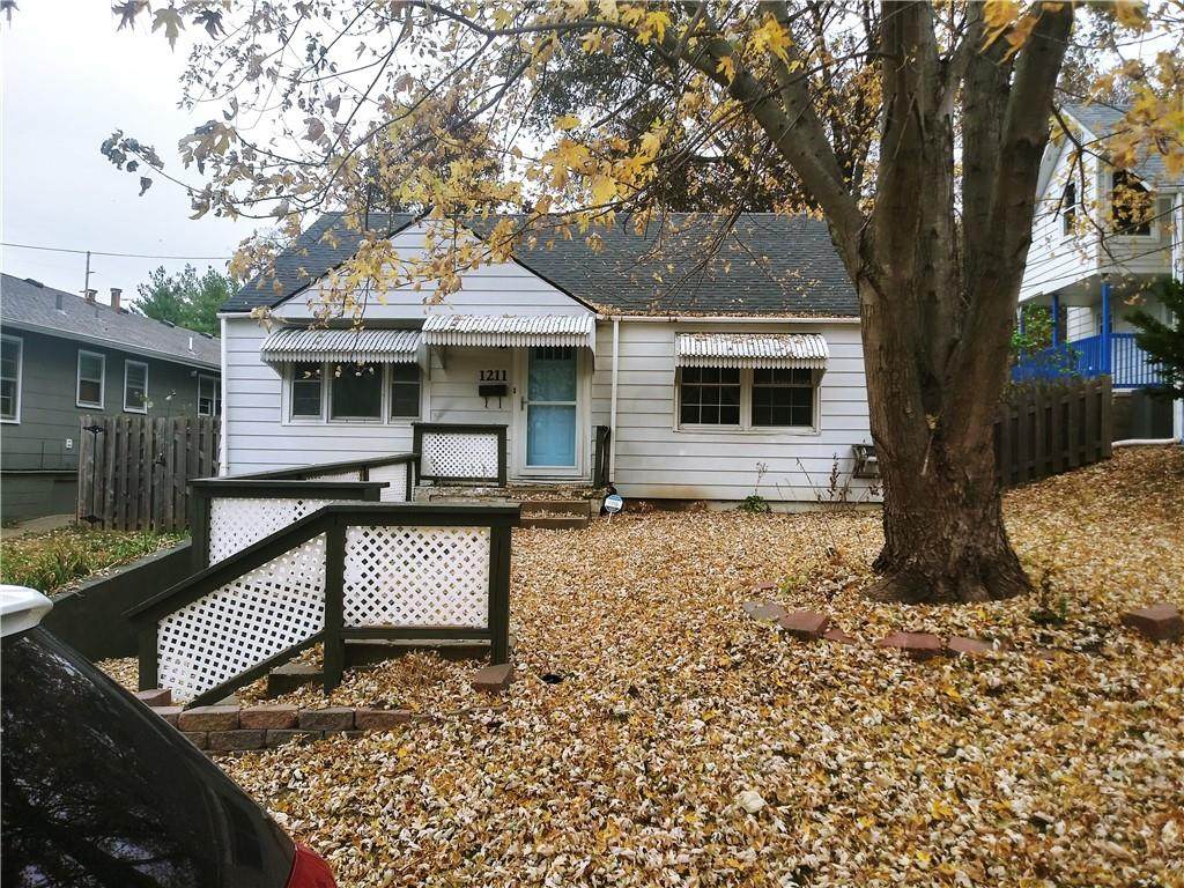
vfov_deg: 51.4
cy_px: 444
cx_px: 592
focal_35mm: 27
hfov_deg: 65.3
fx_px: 924
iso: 50
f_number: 2.2
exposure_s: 1/120
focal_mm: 3.7
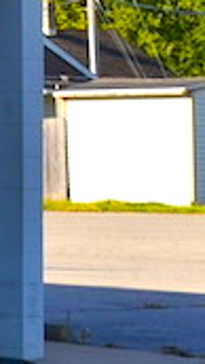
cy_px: -44
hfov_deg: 3.9
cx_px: -833
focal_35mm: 280
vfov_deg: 7.6
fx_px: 2701
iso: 200
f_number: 10
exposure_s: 1/320
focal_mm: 24
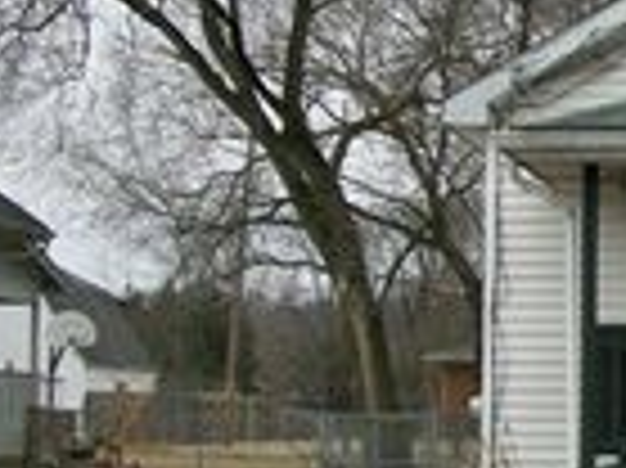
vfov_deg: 12.8
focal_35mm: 115
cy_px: 331
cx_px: 860
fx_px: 2078
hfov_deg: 16.1
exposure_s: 1/125
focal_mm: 5.7
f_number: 8.8
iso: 80
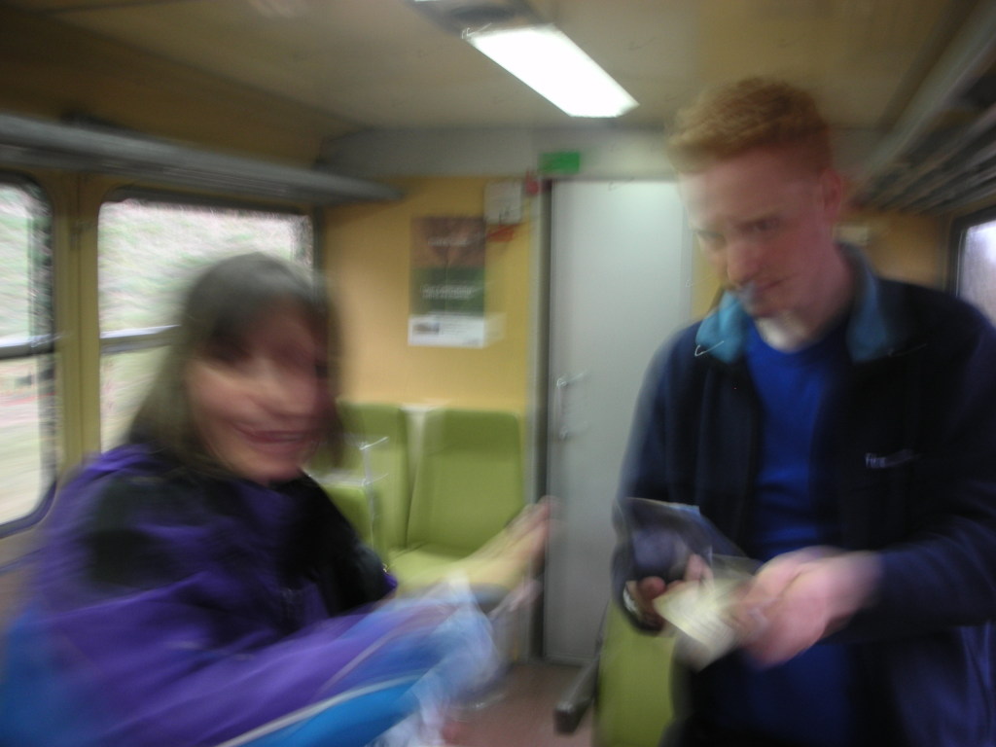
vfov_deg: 40.7
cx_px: 498
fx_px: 1007
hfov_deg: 52.6
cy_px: 374
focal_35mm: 35
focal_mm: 5.8
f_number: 3
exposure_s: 1/3.9
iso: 64
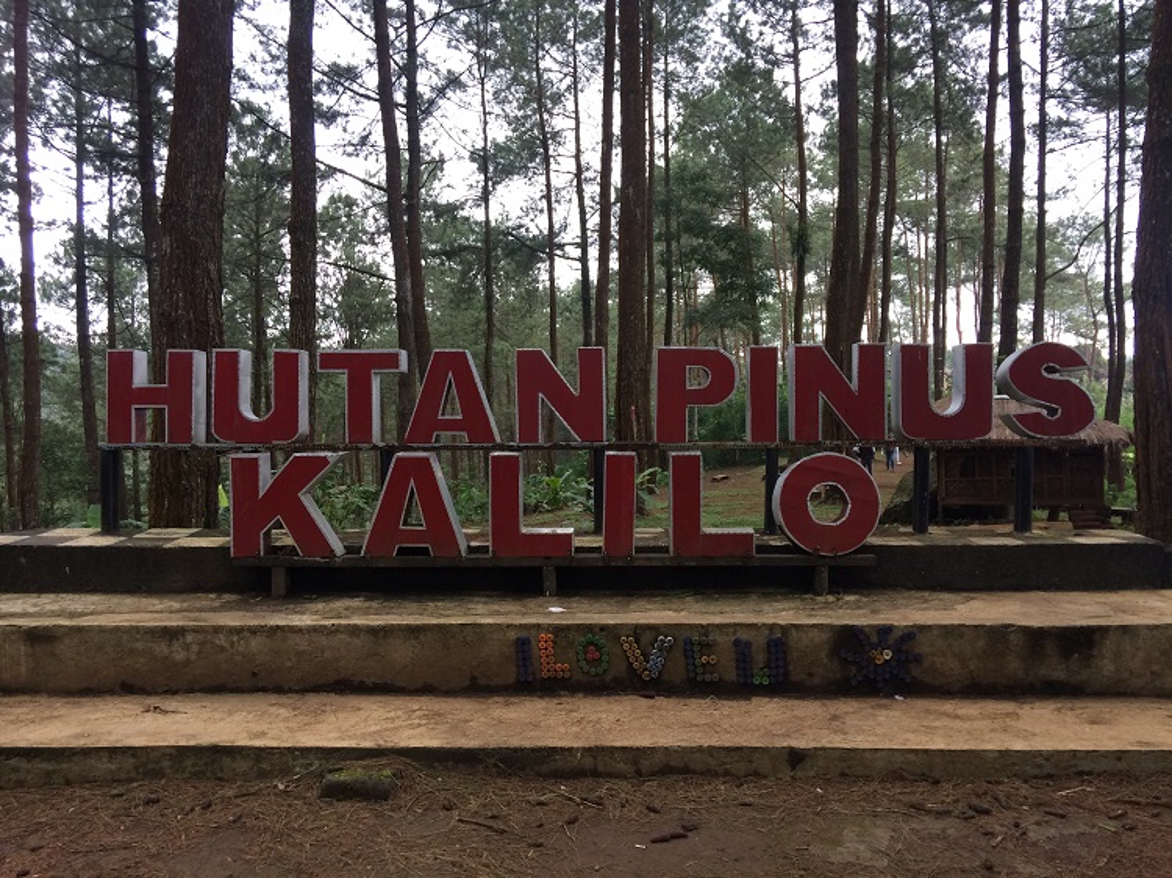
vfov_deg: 48.2
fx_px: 982
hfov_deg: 61.7
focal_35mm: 29
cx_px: 586
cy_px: 439
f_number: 2.2
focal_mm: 4.15
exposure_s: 1/33
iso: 32
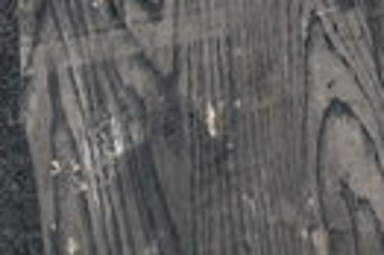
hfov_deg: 10.3
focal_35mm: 200
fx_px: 2126
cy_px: -47
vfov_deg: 6.8
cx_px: 284
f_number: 2.8
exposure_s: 1/320
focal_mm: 34.1
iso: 400
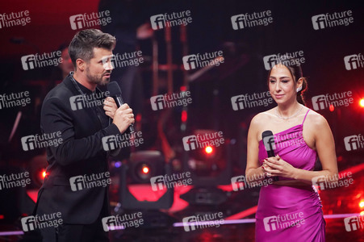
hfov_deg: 4.5
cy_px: 121
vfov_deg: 3.0
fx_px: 4678
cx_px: 182
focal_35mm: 463
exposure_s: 1/160
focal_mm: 463
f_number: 6.3
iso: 4000
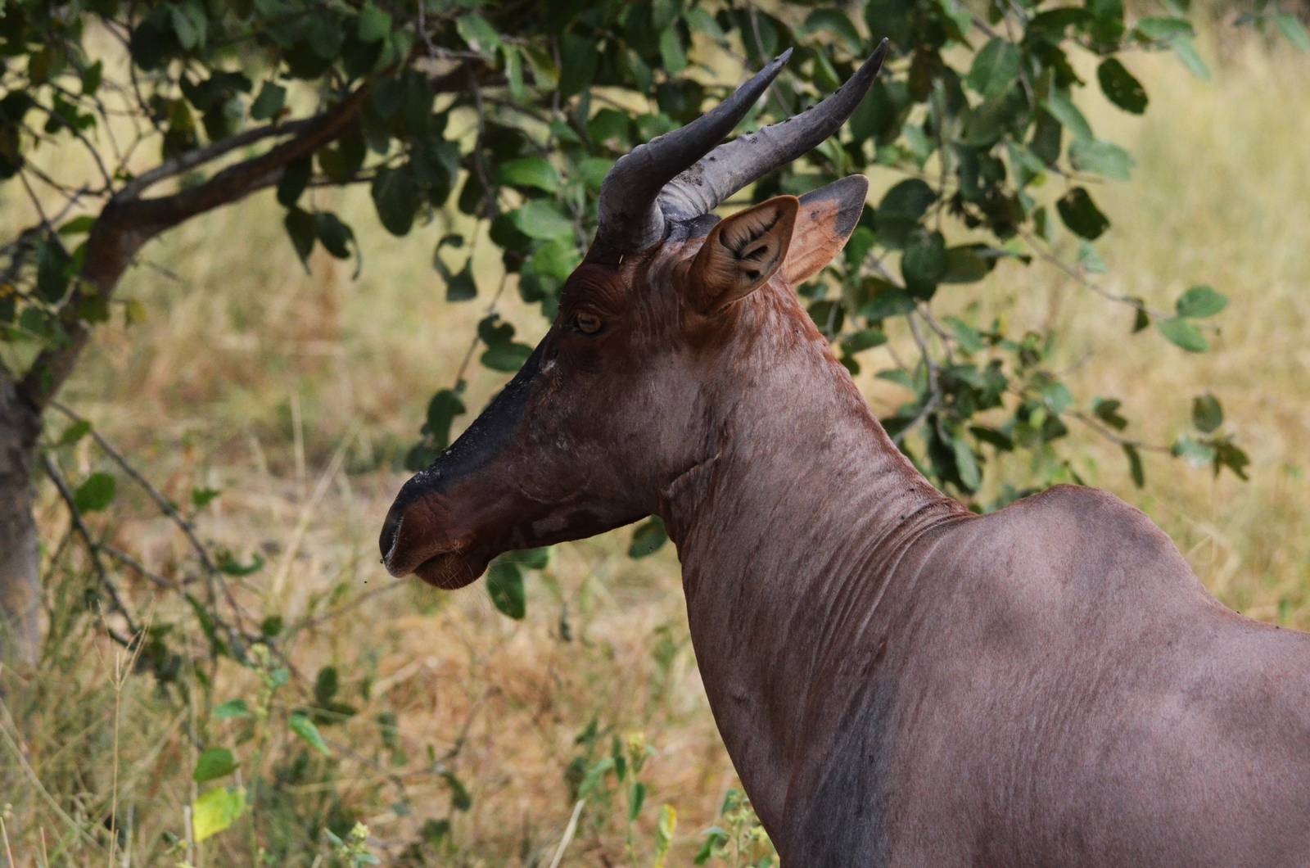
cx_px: 655
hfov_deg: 5.5
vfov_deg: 3.7
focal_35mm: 375
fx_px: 13619
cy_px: 434
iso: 2500
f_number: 10
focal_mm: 250
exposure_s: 1/1600
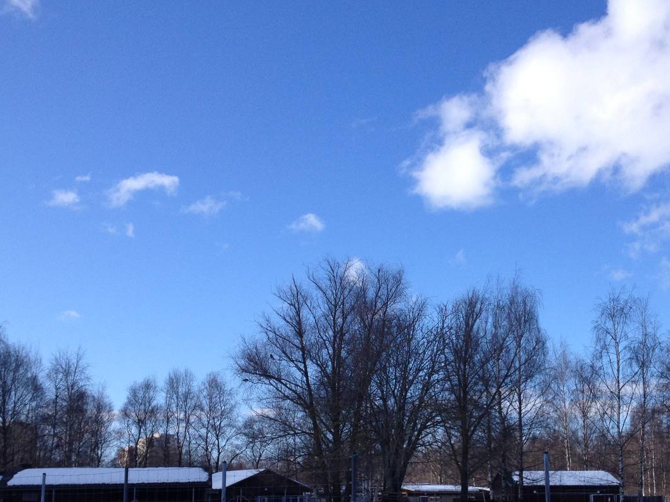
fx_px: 1025
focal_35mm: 53
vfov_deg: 27.3
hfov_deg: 36.1
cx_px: 394
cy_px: 336
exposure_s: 1/1905
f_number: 2.4
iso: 50
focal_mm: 4.28
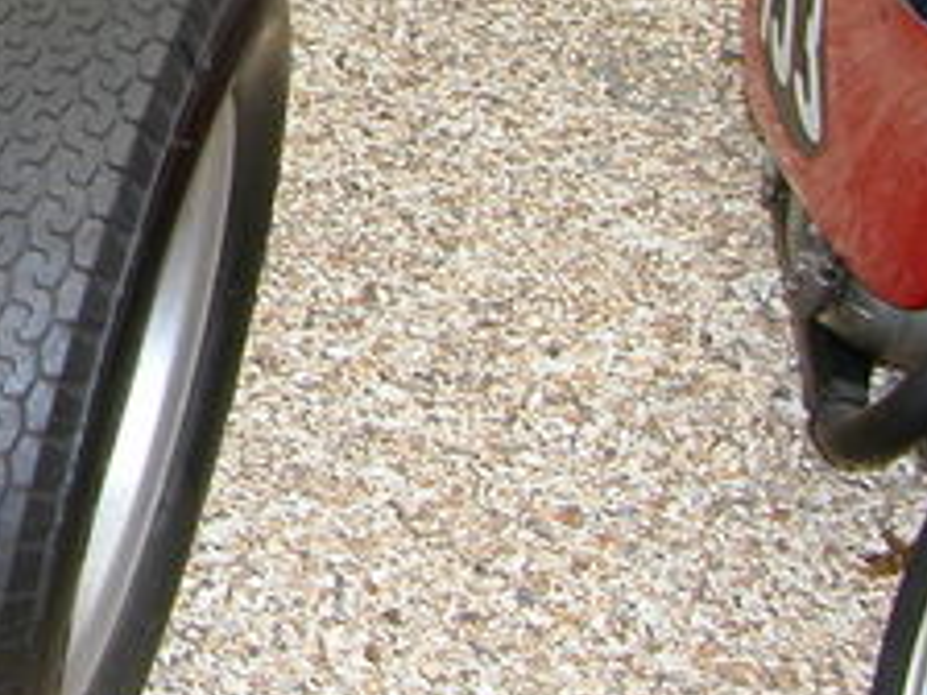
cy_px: -157
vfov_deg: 11.6
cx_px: -559
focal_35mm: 125
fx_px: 3347
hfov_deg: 14.5
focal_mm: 8.9
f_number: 2.8
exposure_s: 1/30
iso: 100
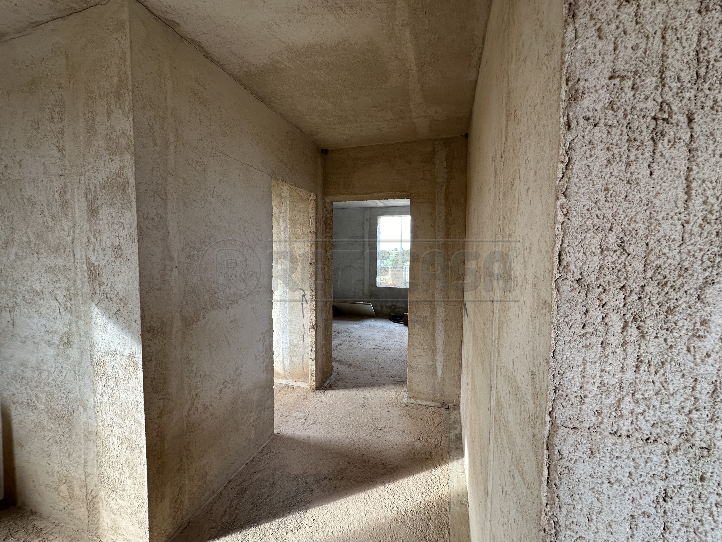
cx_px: 361
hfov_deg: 102.1
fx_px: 292
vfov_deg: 85.7
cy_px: 271
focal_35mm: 14
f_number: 2.2
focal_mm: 2.22
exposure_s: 1/99
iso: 100
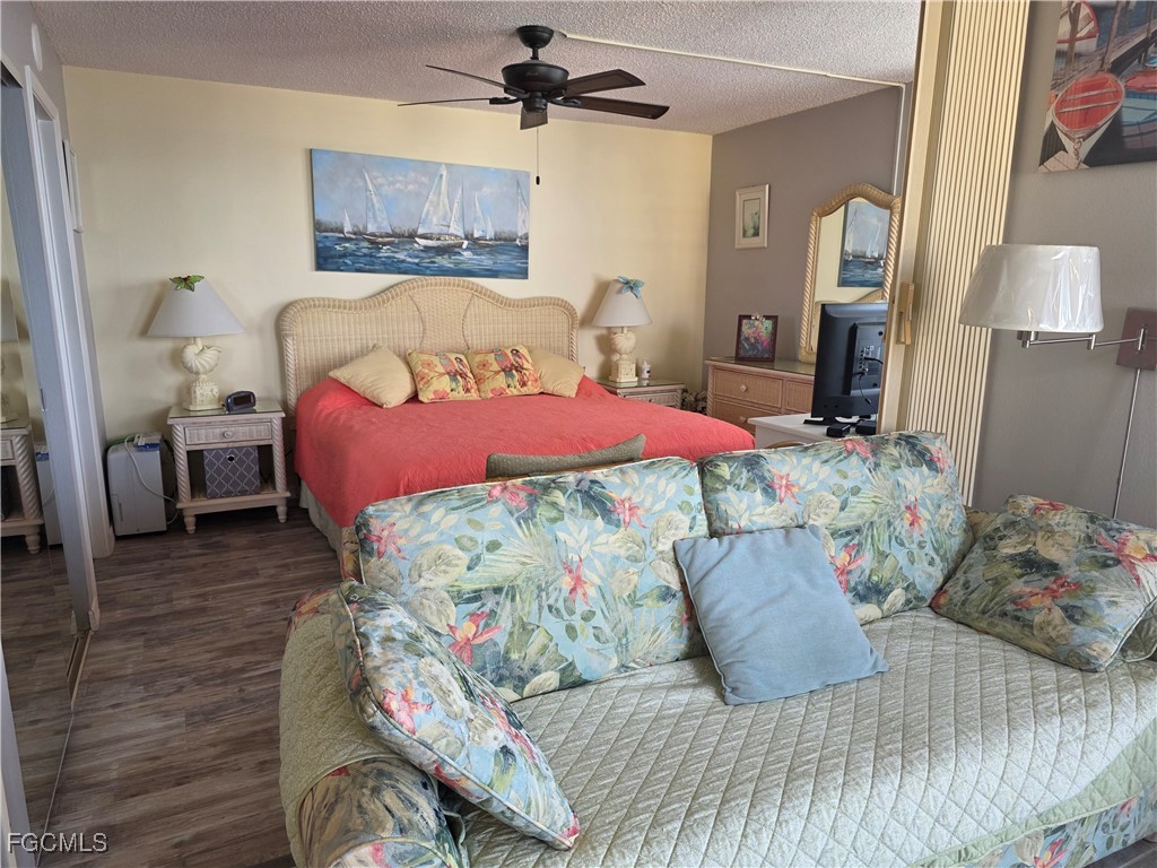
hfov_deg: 73.9
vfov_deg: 58.9
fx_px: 769
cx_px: 578
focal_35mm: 23
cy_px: 434
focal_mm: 6.3
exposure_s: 1/180
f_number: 1.7
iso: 125
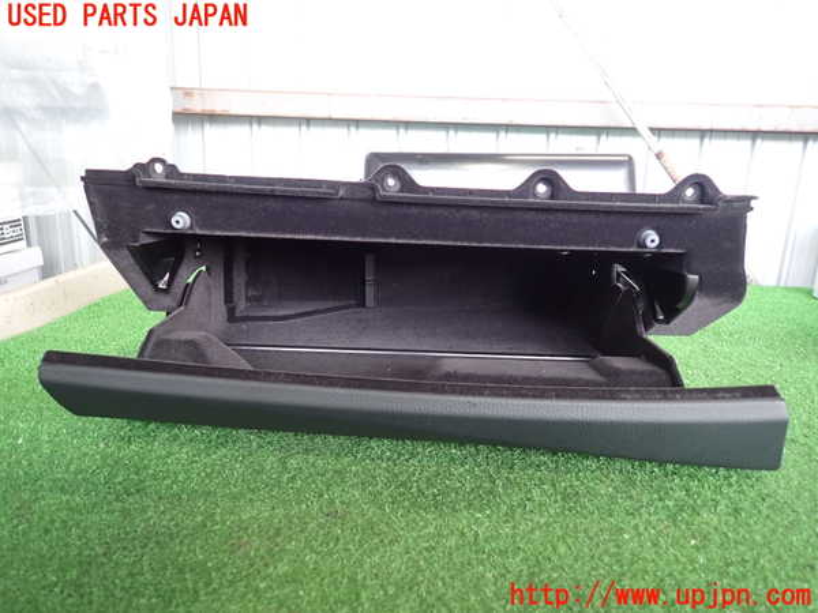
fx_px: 591
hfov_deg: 69.4
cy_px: 306
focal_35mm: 25
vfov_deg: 54.9
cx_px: 409
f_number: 2
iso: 200
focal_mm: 4.5
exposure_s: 1/30
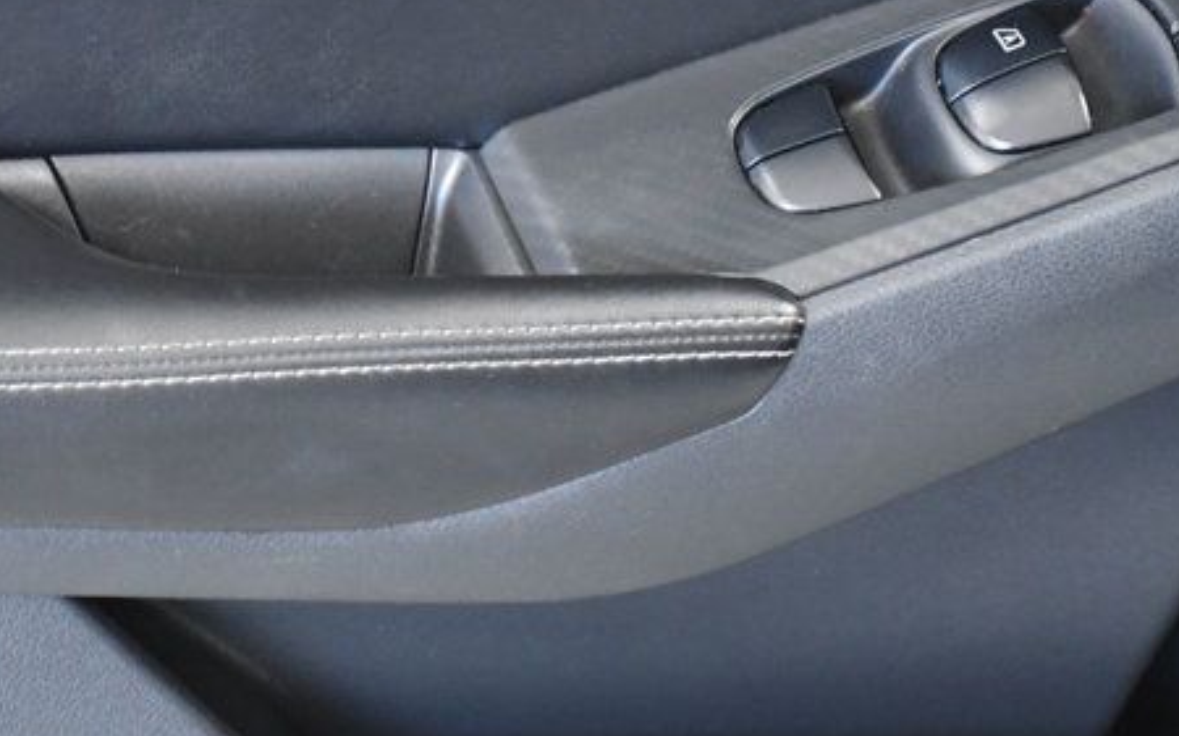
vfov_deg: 7.2
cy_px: 21
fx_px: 5814
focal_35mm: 181
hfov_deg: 11.6
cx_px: 521
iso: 2500
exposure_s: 1/80
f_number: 4.8
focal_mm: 52
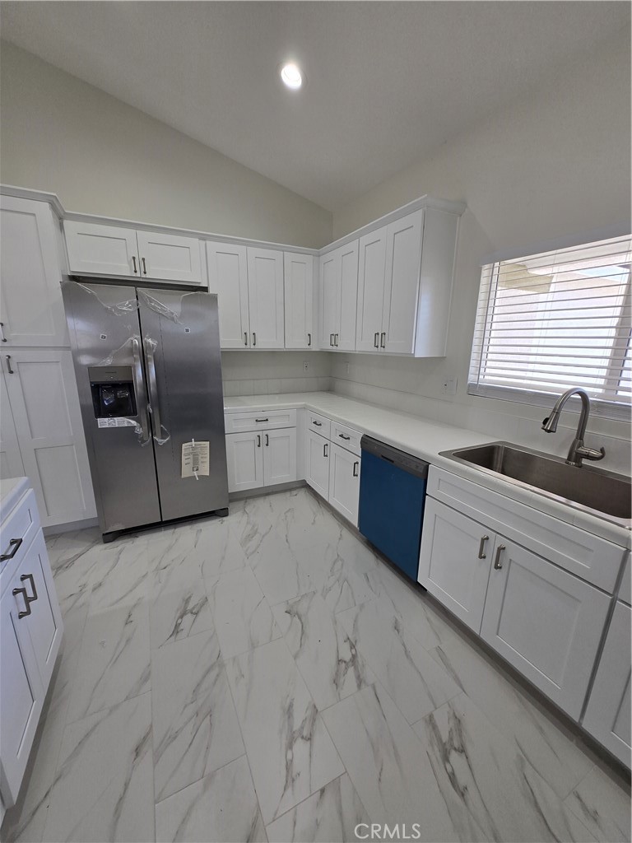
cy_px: 422
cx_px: 316
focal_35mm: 13
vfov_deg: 106.2
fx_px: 316
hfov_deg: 89.9
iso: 32
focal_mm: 1.7
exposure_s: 1/60
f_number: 2.2
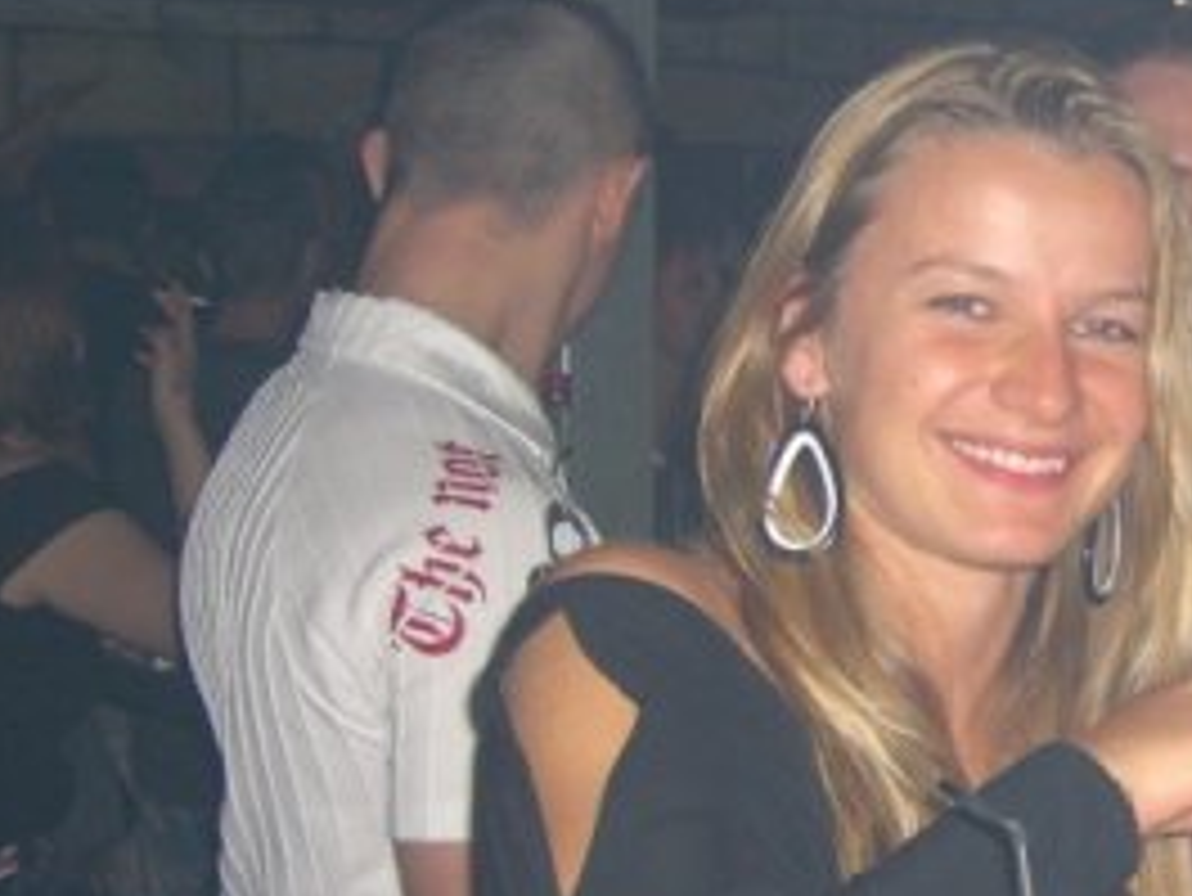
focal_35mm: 86
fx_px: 2963
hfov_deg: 21.6
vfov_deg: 17.1
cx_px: 1295
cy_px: 590
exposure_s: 1/60
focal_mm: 7.9
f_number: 2.8
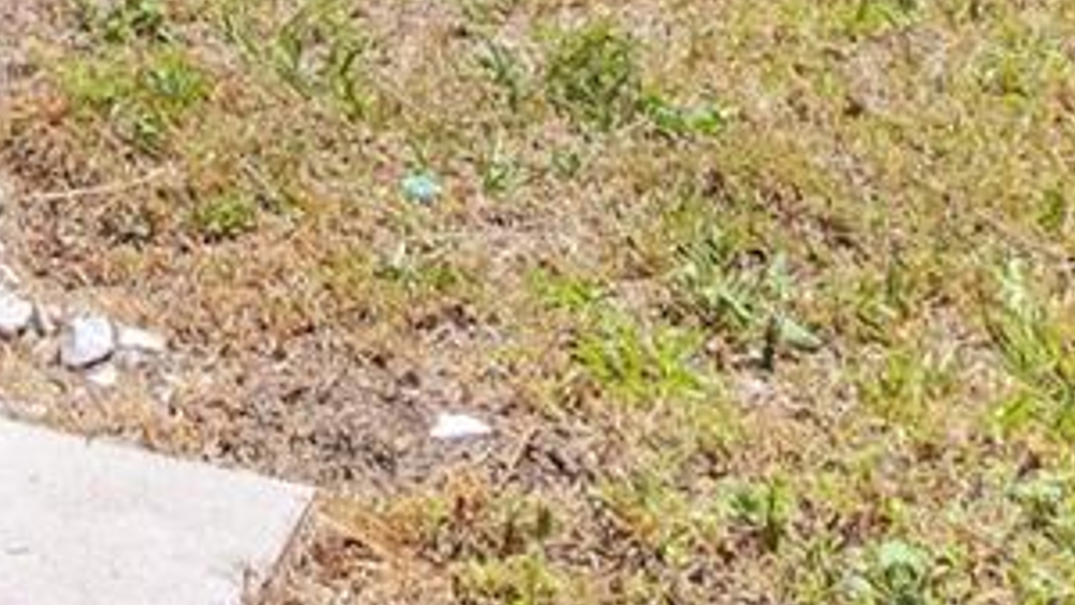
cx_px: -373
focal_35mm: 109
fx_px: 3102
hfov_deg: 18.2
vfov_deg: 9.4
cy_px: -1031
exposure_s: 1/1600
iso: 500
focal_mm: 13
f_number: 7.1
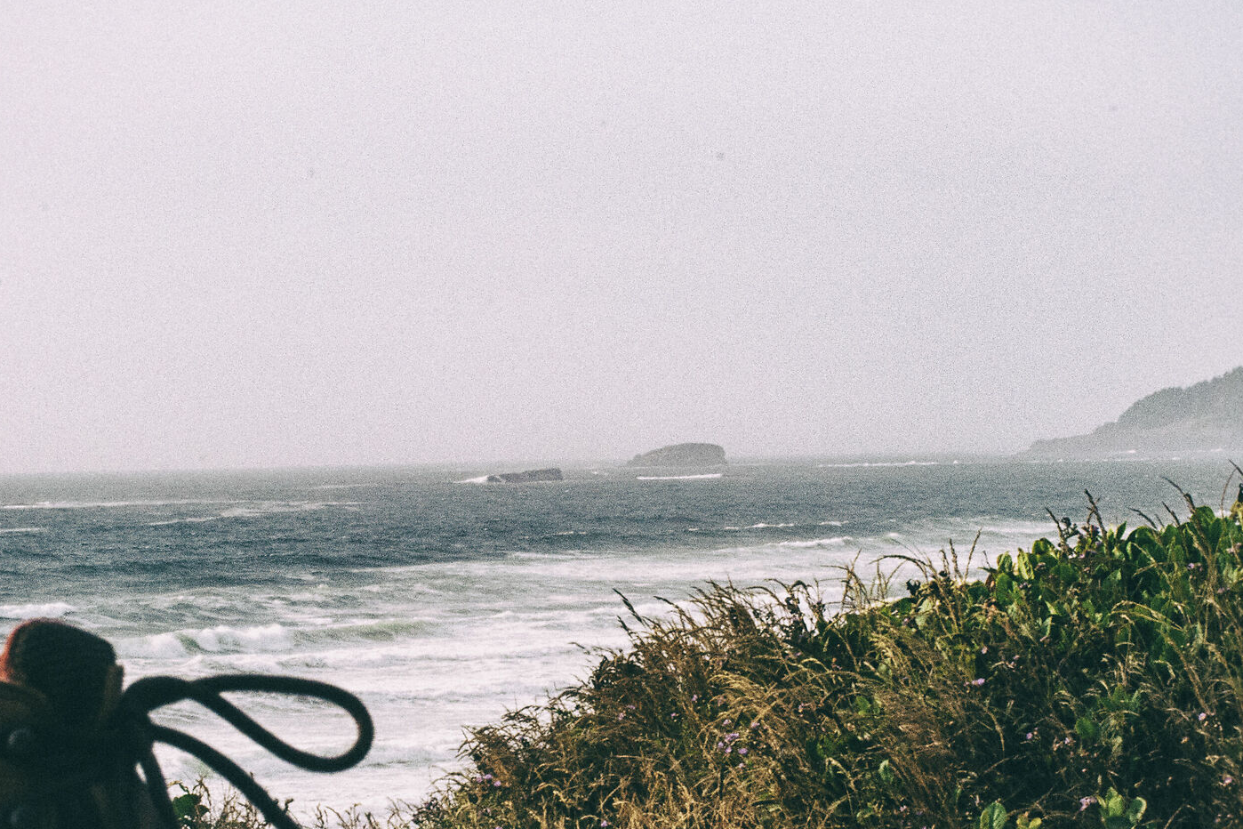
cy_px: 563
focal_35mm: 180
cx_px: 599
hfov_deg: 11.4
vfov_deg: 7.6
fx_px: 6215
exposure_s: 1/100
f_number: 25
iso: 400
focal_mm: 70
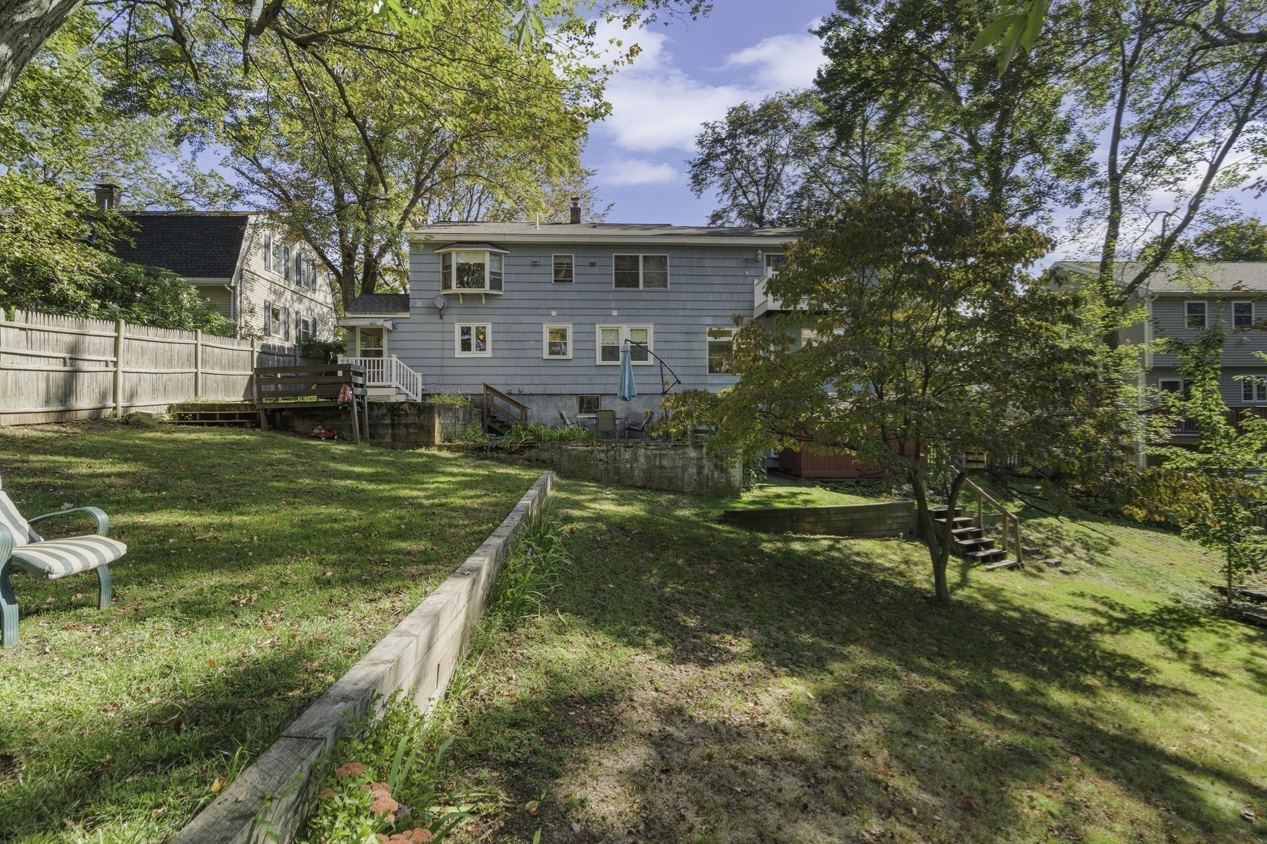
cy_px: 422
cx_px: 634
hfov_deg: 96.7
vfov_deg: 73.7
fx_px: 563
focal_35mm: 16
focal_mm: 16
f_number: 8
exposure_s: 1/100
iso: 200
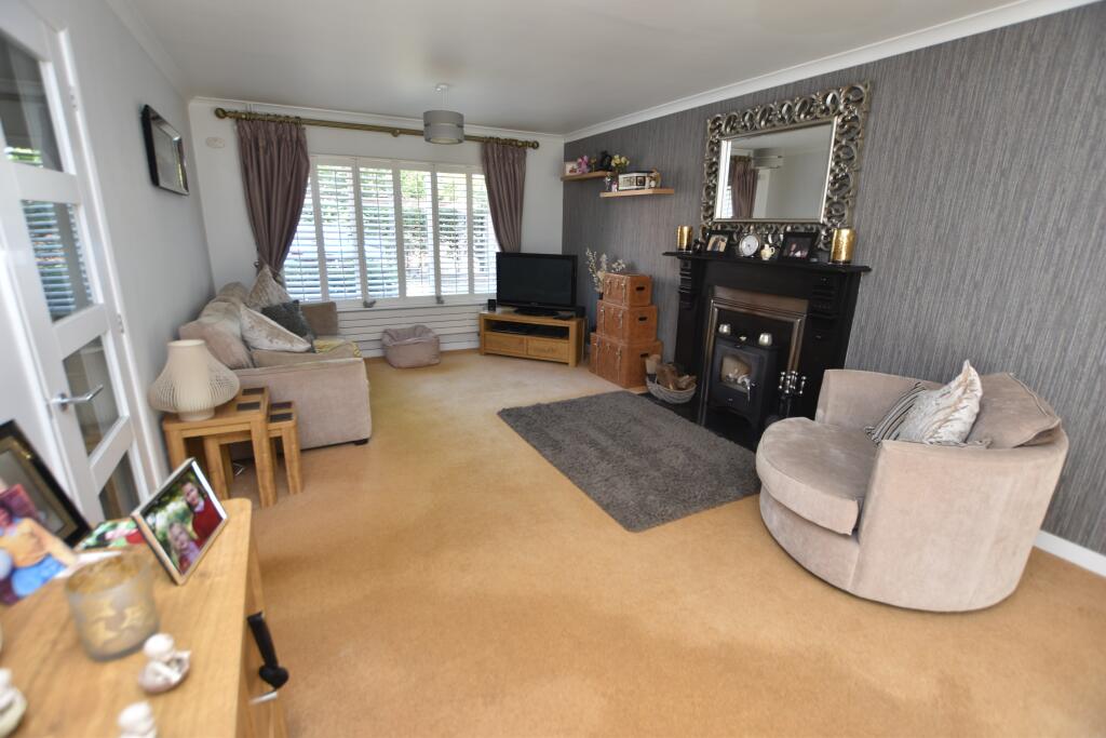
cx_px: 553
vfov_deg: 77.3
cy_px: 369
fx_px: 461
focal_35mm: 15
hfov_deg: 100.4
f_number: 3.5
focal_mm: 10
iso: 100
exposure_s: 1/25
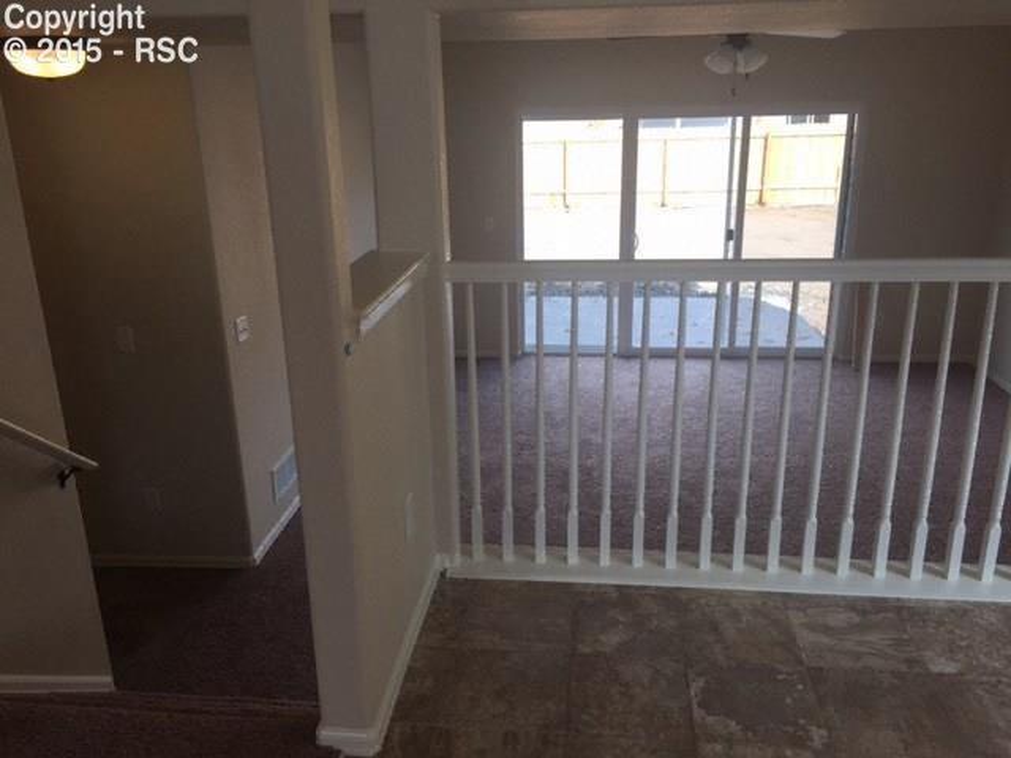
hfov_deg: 61.7
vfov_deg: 48.2
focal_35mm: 29
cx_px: 506
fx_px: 847
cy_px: 379
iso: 32
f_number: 2.2
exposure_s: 1/225
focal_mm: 4.15
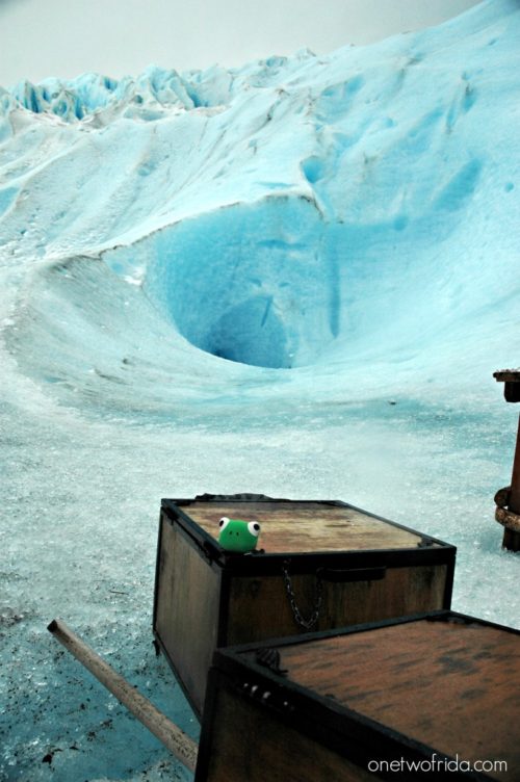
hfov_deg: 47.8
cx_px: 260
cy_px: 391
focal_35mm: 27
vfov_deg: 67.4
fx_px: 586
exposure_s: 1/800
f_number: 5.6
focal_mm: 18
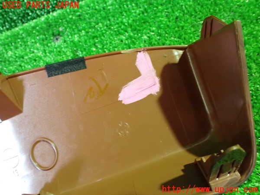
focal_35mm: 30
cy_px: 98
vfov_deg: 46.8
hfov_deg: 60.0
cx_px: 130
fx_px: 225
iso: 1600
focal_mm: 5.4
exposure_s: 1/30
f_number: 2.3
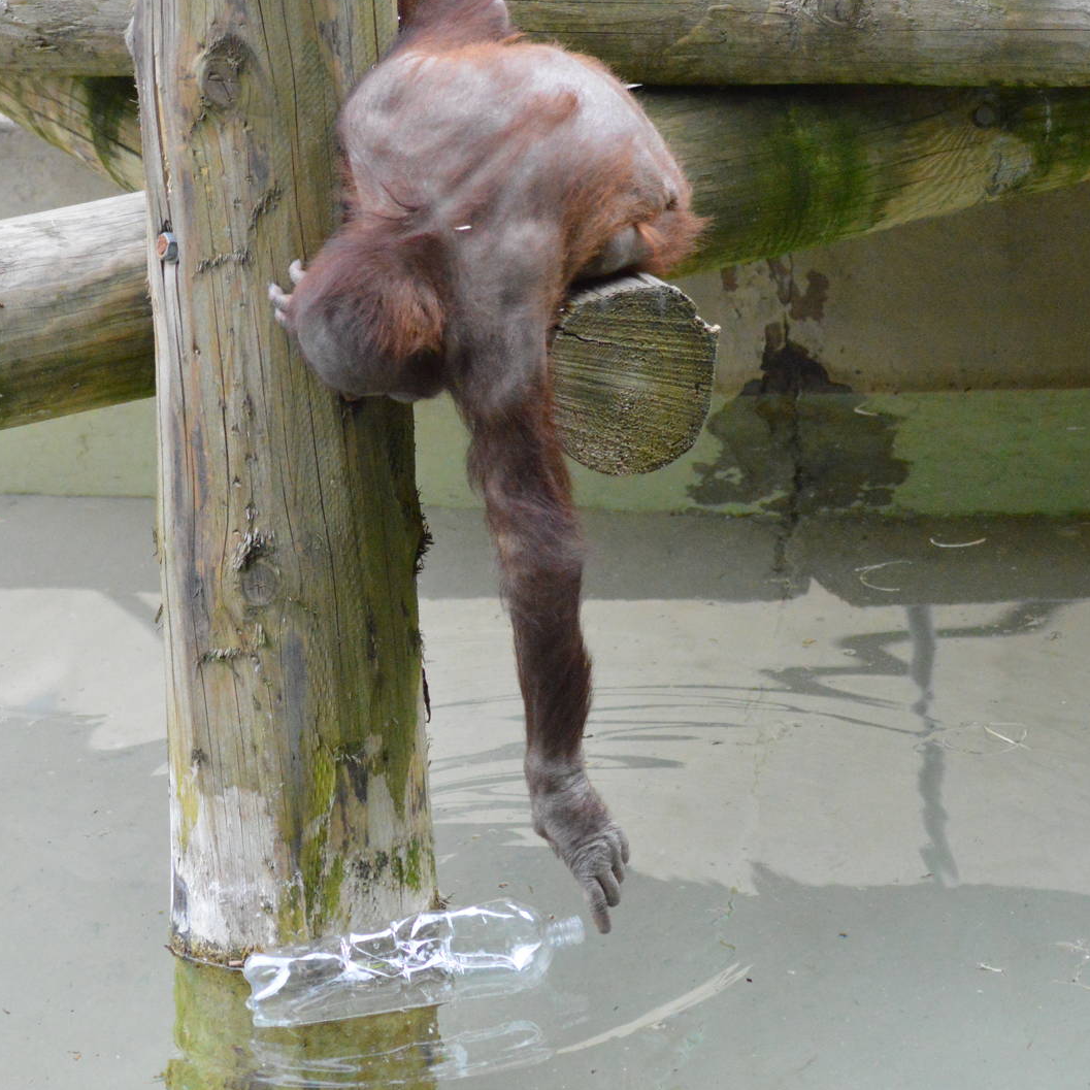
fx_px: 7552
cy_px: 543
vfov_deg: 8.3
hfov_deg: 8.3
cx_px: 439
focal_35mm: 212
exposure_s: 1/4000
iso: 6400
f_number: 4
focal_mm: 110
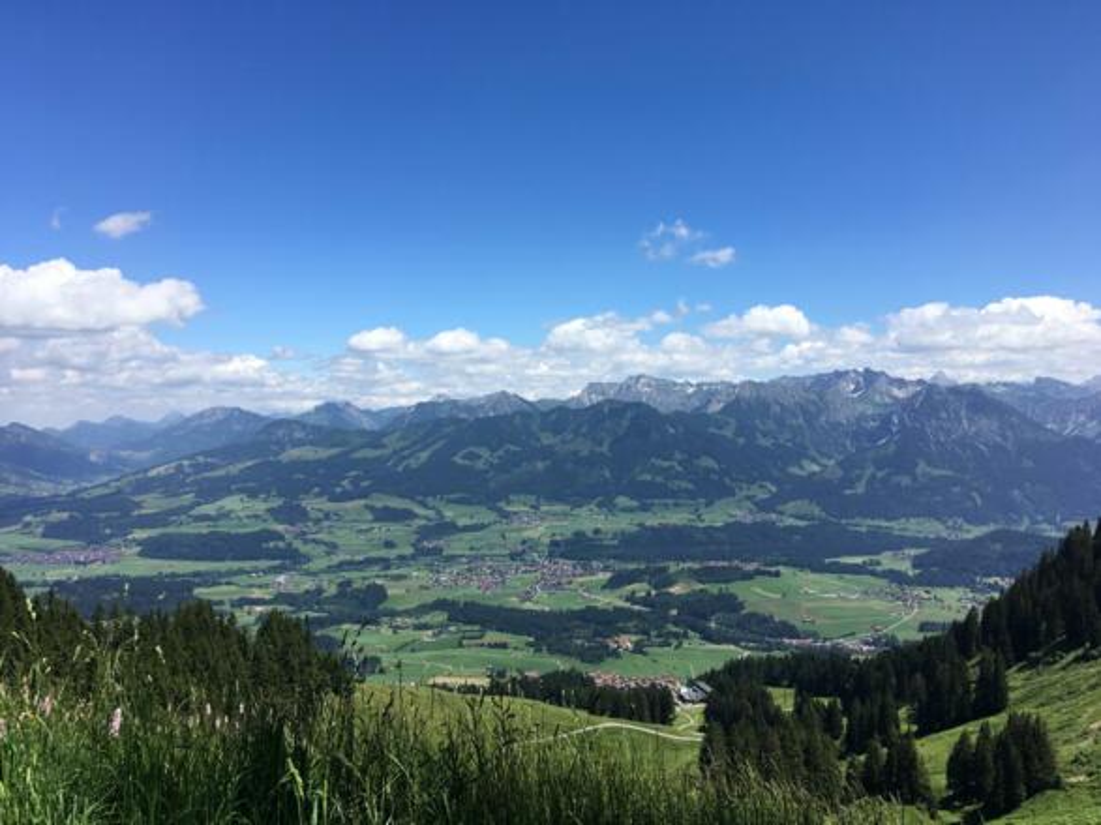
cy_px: 412
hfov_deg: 61.7
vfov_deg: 48.2
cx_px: 550
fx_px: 922
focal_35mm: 29
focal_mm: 4.15
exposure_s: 1/1876
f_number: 2.2
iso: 25
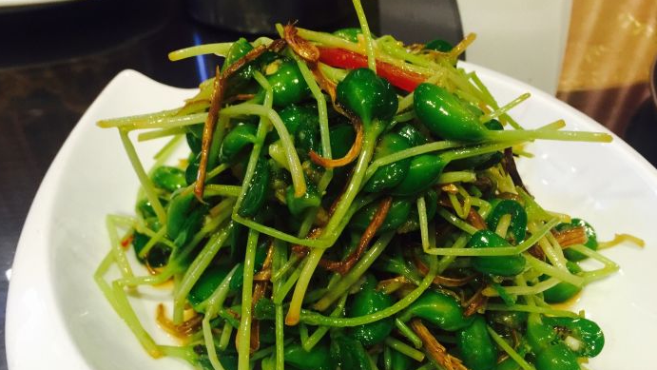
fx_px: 558
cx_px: 328
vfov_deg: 36.6
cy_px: 214
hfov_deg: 61.0
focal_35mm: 32
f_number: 2.2
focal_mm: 4.15
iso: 125
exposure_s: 1/17
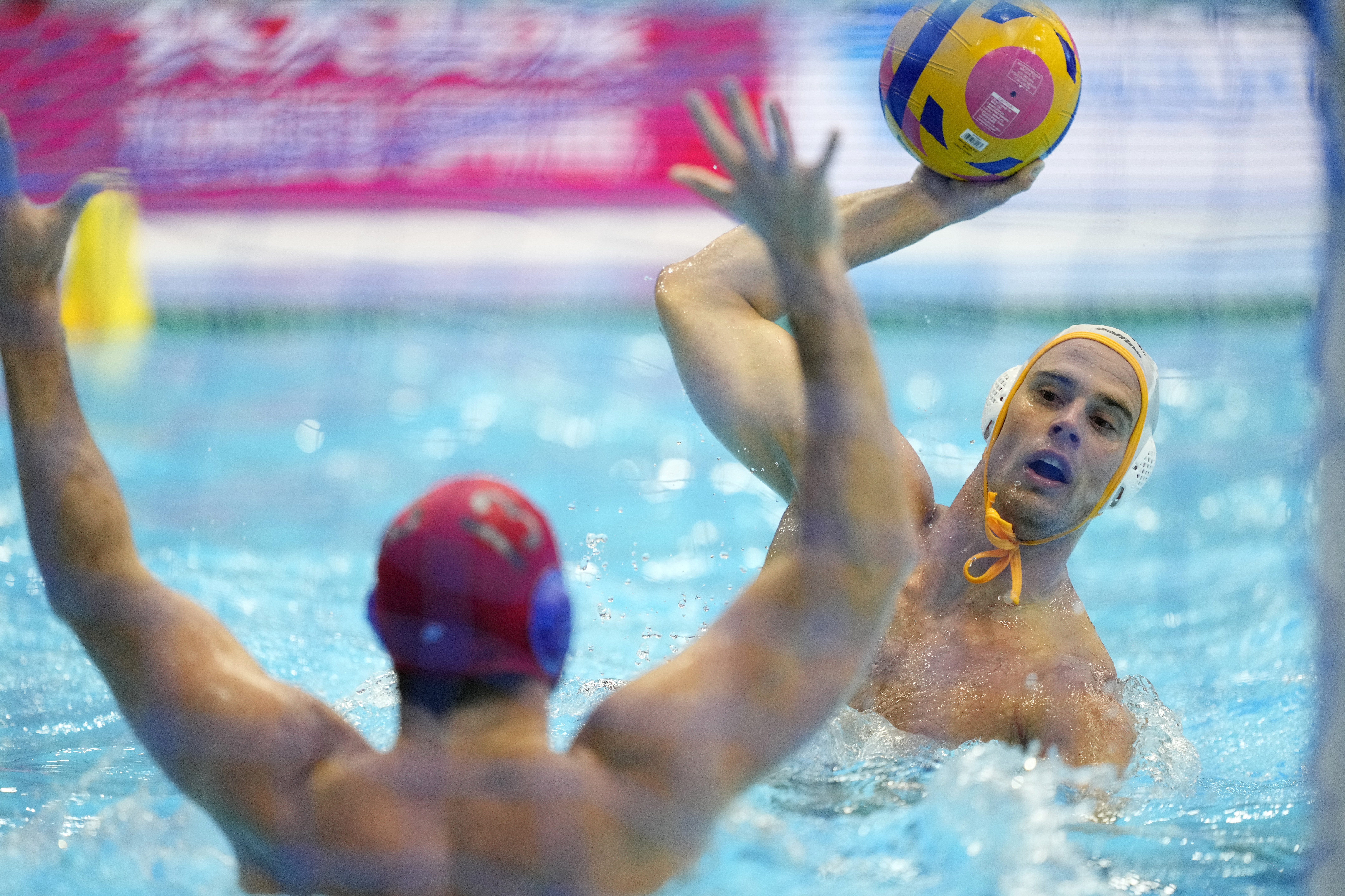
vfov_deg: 3.4
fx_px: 14943
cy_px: 448
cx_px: 672
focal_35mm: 400
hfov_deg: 5.2
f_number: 2.8
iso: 3200
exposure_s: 1/1600
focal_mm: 400
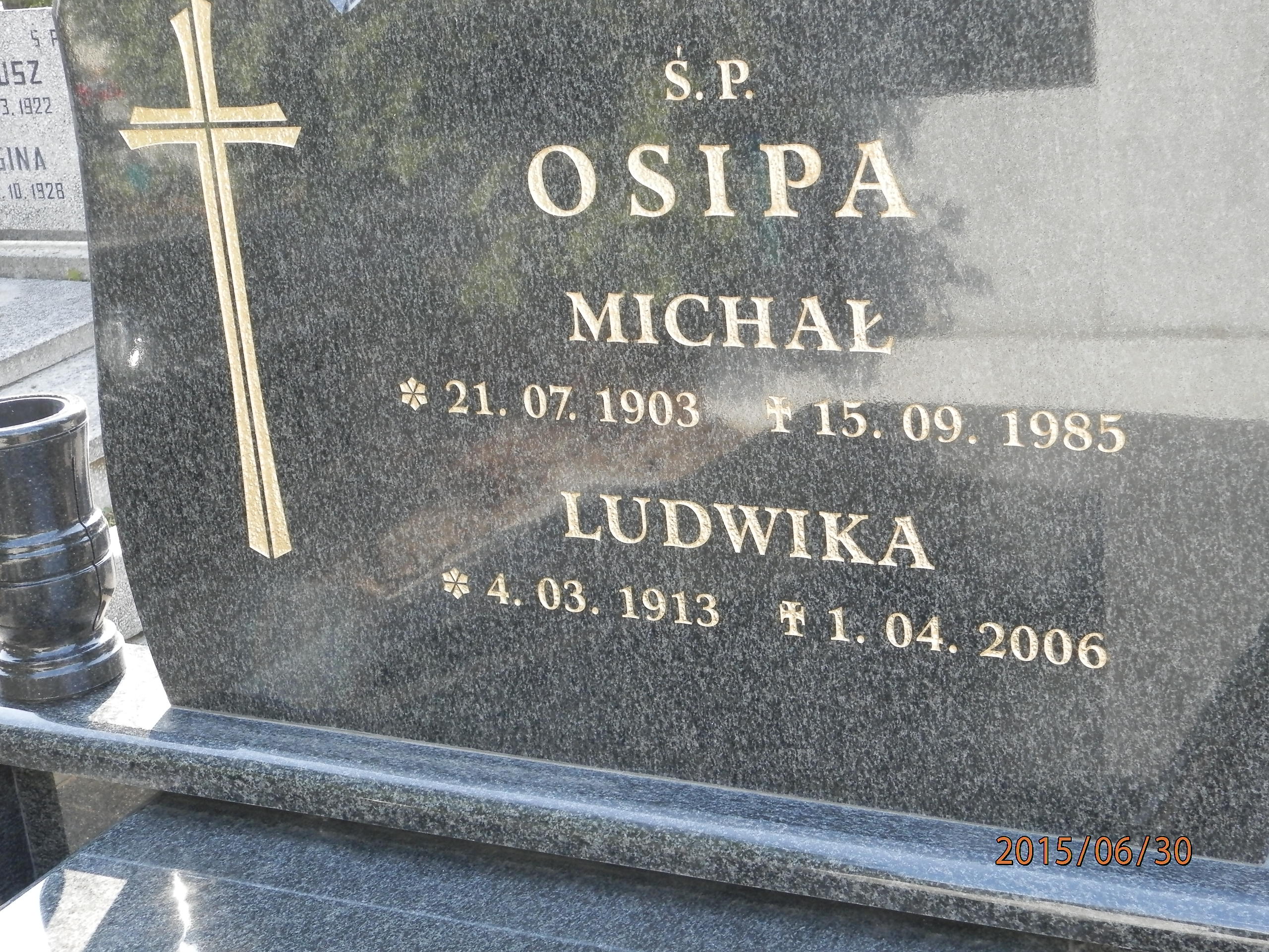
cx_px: 634
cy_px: 476
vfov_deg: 26.6
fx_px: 2016
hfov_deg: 34.9
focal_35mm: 55
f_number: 3.8
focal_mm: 9.9
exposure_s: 1/100
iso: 200
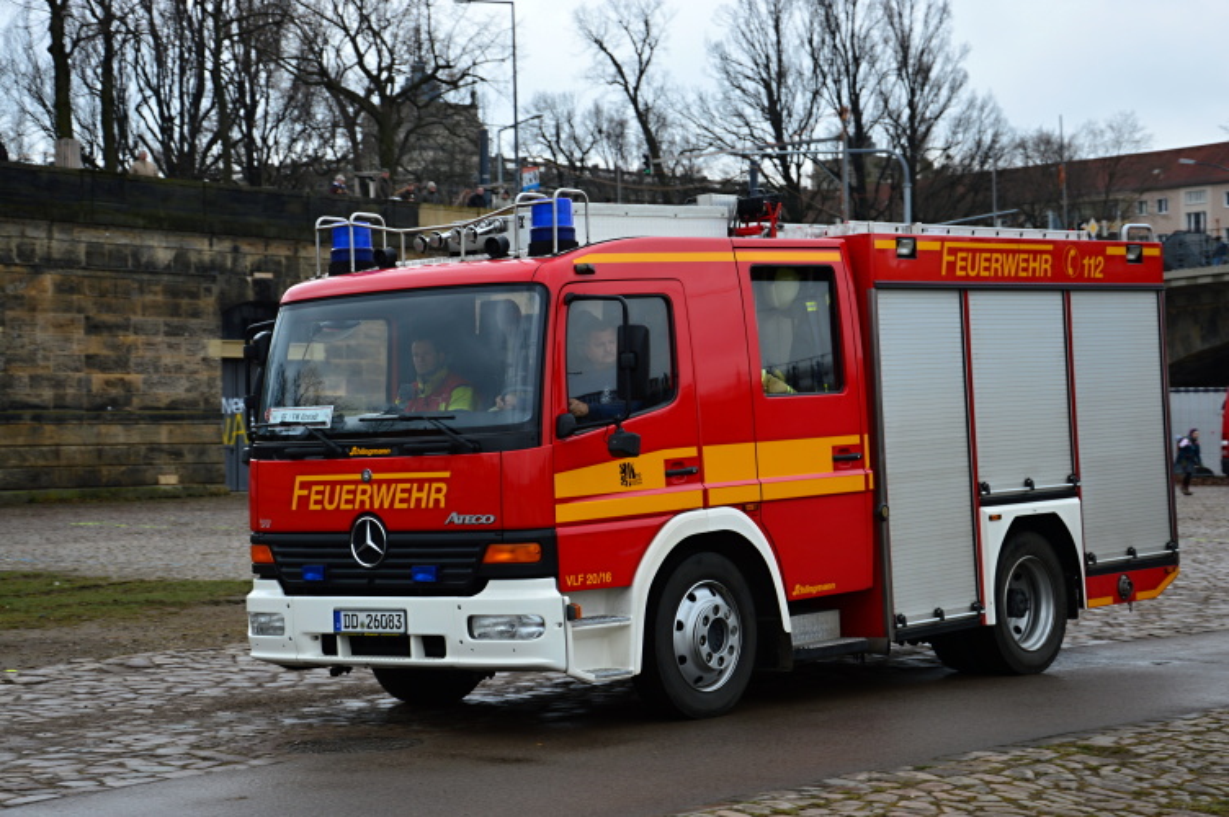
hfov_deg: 28.1
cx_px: 614
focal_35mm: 72
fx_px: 2456
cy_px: 408
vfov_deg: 18.9
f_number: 5.6
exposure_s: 1/125
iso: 100
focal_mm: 48
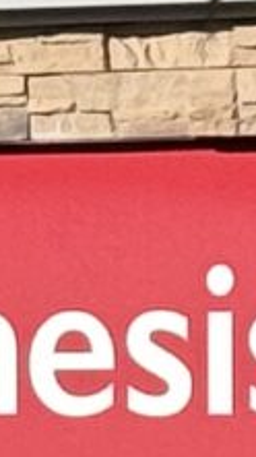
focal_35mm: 284
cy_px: 368
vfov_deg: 7.6
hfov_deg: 4.3
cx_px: 142
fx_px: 3434
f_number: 1.78
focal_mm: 6.76
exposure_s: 1/8772
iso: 64
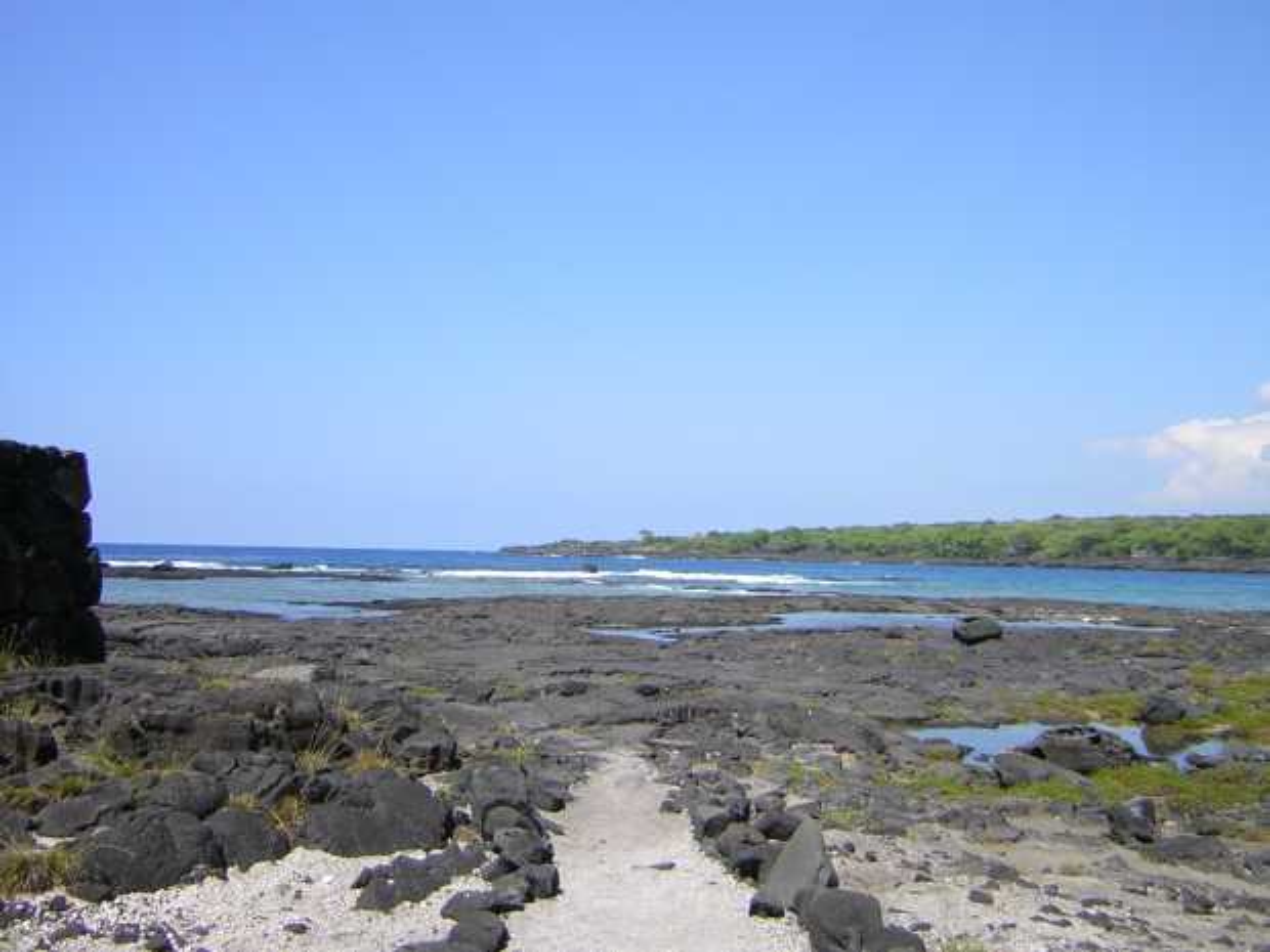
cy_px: 476
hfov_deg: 51.4
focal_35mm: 36
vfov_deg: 39.7
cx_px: 635
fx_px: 1321
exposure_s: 1/303
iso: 50
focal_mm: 4.7
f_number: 5.2
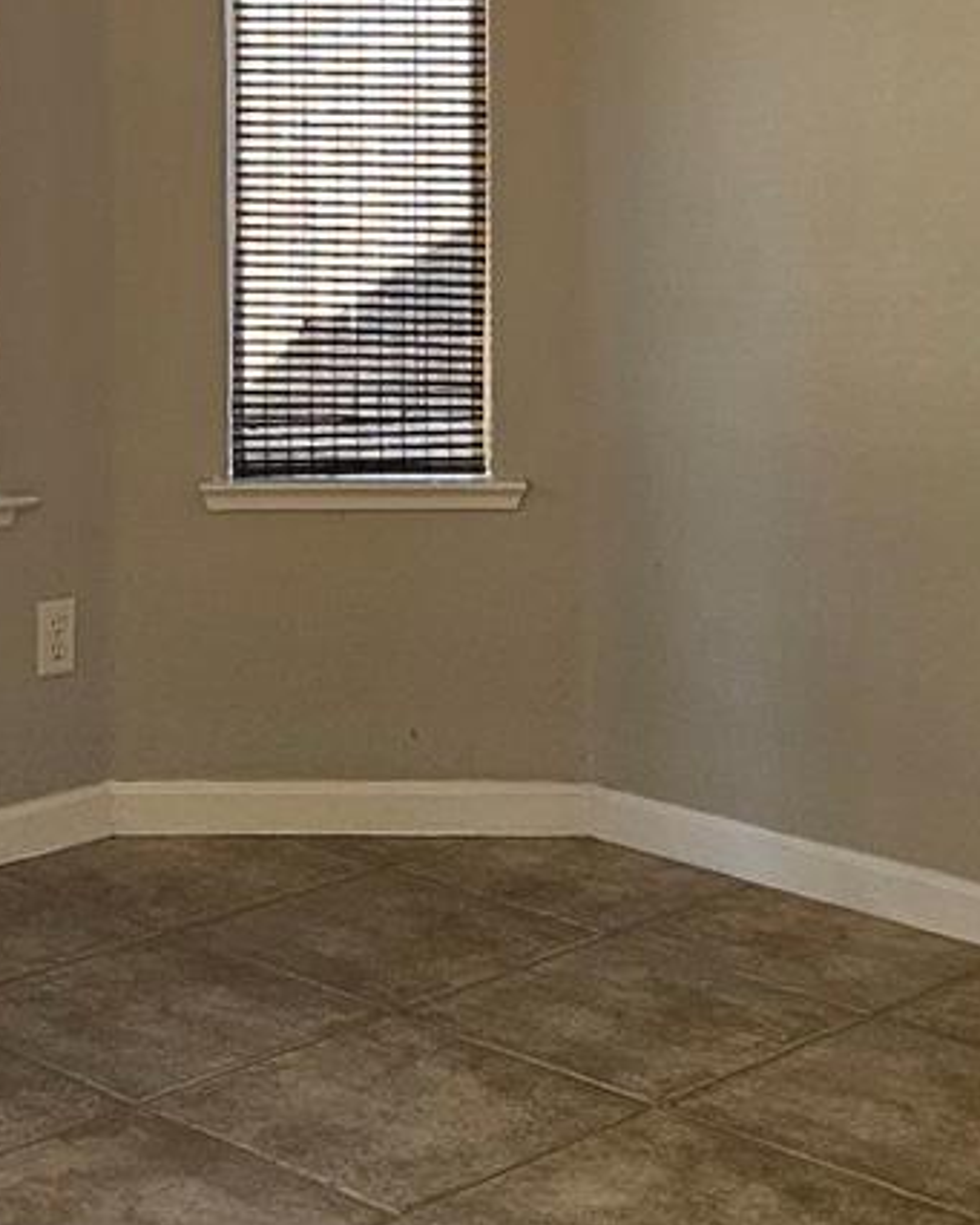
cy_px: 9
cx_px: 283
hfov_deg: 19.3
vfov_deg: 23.2
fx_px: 2863
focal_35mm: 79
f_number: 1.8
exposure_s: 1/120
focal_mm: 5.4
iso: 500
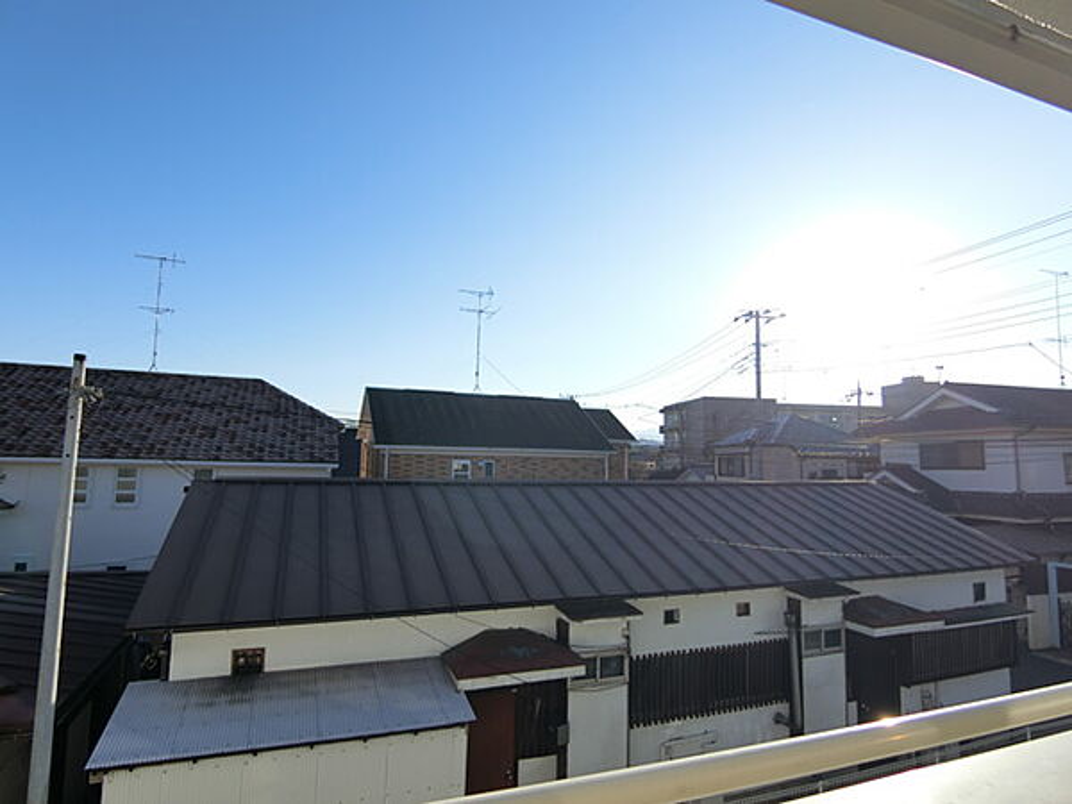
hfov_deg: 84.7
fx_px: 588
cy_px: 402
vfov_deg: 68.7
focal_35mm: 19
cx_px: 536
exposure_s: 1/250
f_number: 6.9
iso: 80
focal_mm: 4.06
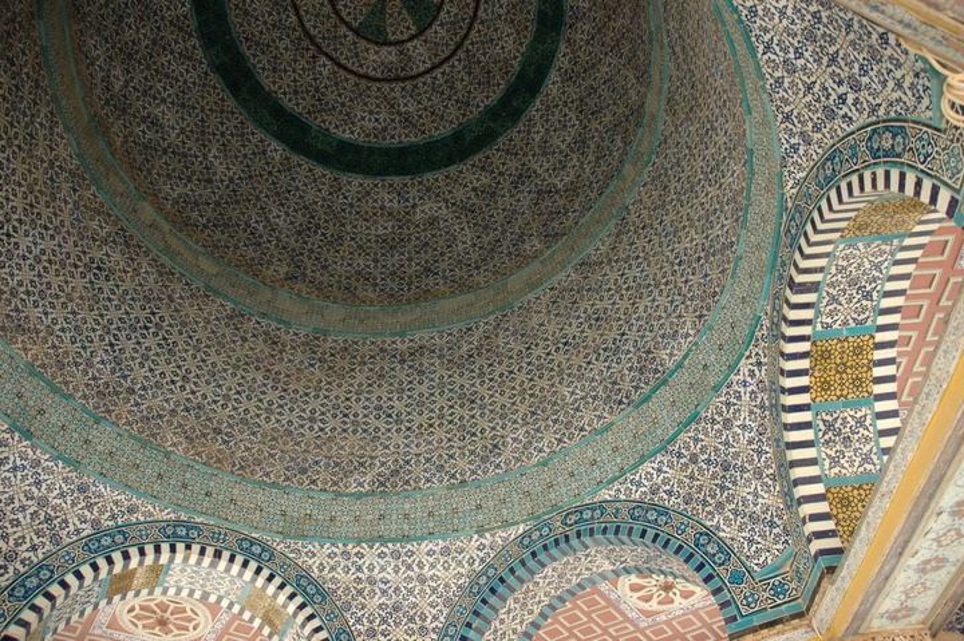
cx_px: 482
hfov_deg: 67.4
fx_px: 722
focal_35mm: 27
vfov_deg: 47.9
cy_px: 320
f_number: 4.5
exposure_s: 1/80
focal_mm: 18
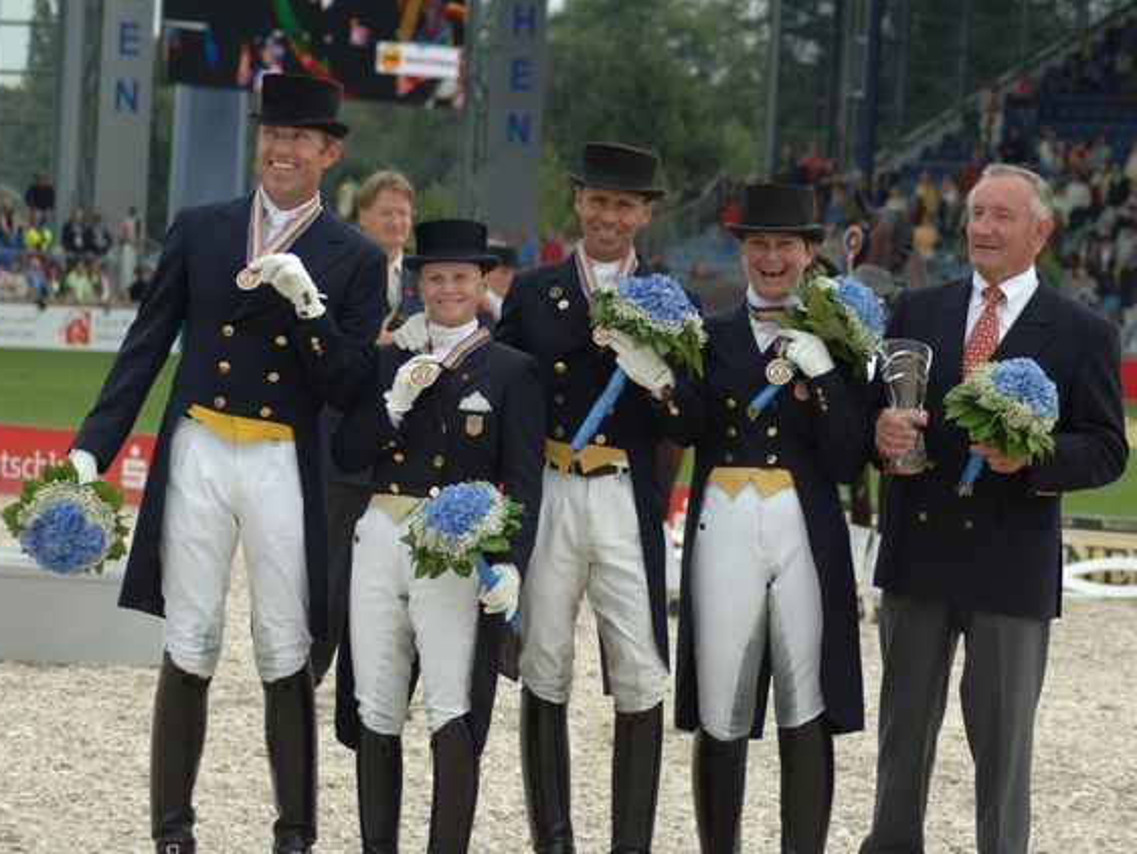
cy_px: 426
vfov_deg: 9.1
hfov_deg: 12.0
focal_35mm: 164
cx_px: 619
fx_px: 5389
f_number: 5.6
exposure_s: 1/320
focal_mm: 100
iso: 200
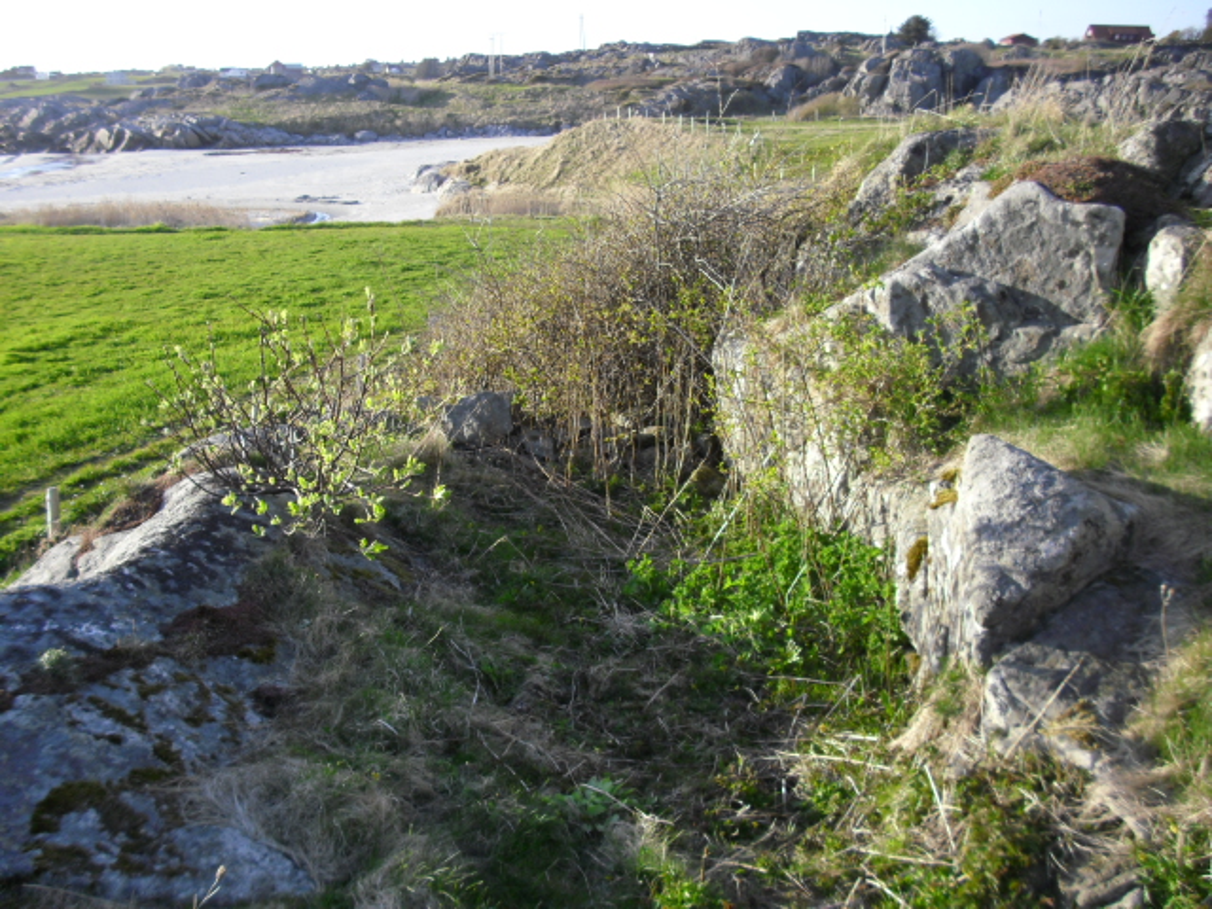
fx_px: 1330
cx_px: 606
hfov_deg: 49.0
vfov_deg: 37.7
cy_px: 454
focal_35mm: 38
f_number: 2.8
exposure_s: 1/400
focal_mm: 6.2
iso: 100
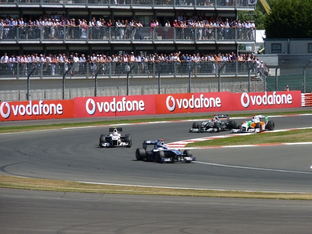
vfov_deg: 4.0
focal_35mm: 375
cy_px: 117
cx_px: 156
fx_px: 3380
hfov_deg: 5.3
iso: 80
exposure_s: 1/320
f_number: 5.6
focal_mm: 66.7
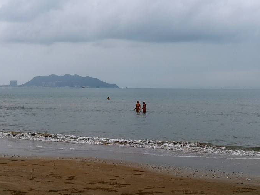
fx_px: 481
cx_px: 144
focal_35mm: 64
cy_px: 103
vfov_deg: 22.9
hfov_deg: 30.2
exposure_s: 1/2347
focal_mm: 3.95
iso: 50
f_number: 1.6
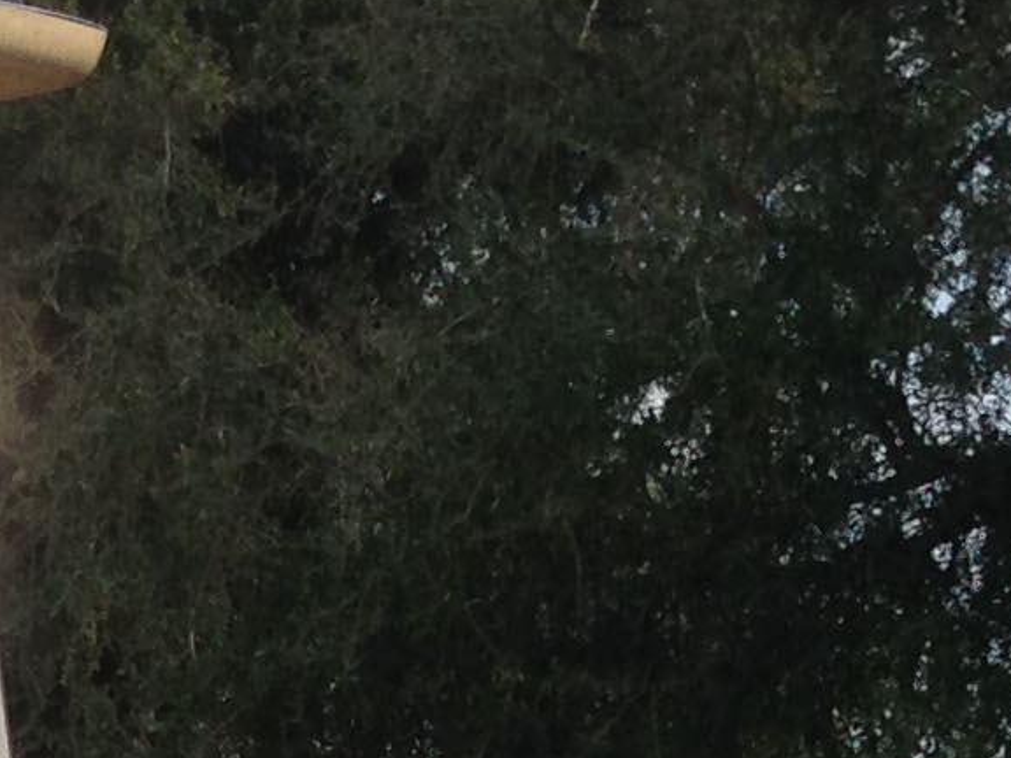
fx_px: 5462
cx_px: -283
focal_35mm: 187
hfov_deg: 10.4
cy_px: 1548
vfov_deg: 7.6
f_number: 2.4
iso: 50
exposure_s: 1/951
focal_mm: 4.12
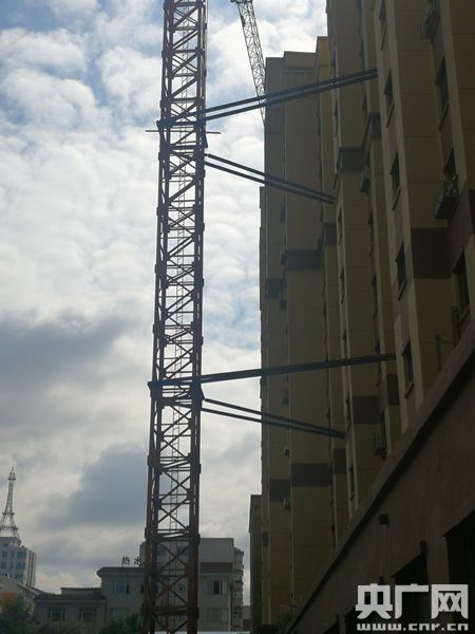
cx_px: 238
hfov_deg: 30.9
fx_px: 860
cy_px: 317
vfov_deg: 40.4
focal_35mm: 47
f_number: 2.2
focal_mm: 3.95
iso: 50
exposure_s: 1/5464
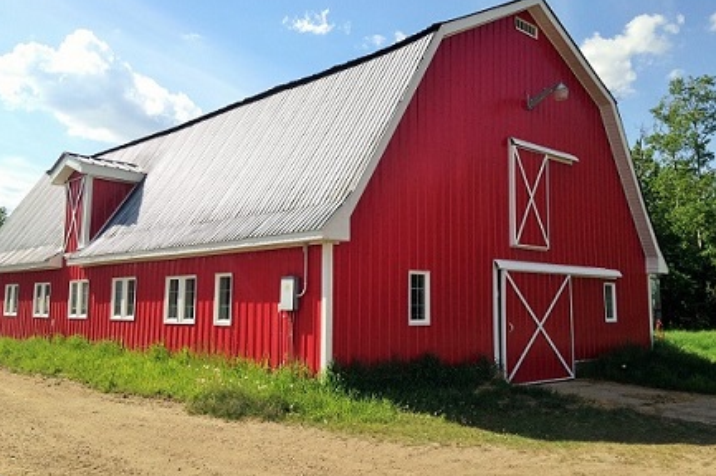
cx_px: 355
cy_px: 229
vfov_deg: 37.8
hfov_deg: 54.5
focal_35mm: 35
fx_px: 696
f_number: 2.4
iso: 50
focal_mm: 4.12
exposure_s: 1/1506
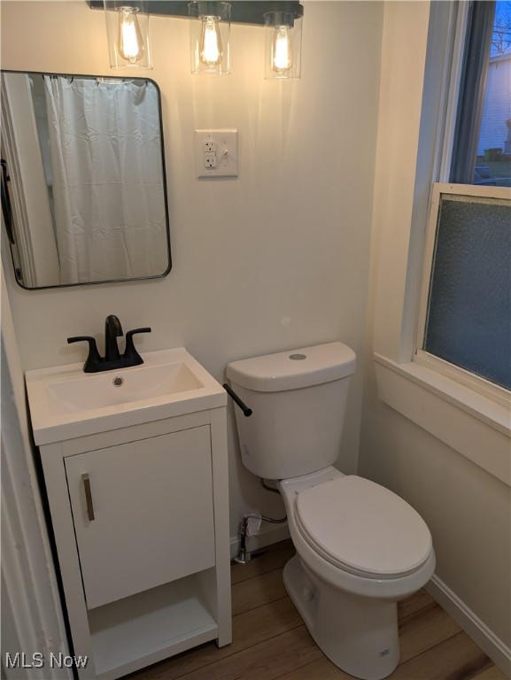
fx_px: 492
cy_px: 340
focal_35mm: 25
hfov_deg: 54.9
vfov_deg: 69.4
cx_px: 256
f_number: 1.89
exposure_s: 1/165
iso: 49
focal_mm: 5.43
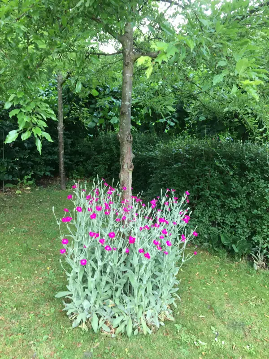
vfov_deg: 61.7
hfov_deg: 48.2
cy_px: 180
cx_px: 134
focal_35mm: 29
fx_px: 300
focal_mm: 4.15
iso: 25
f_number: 2.2
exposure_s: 1/33
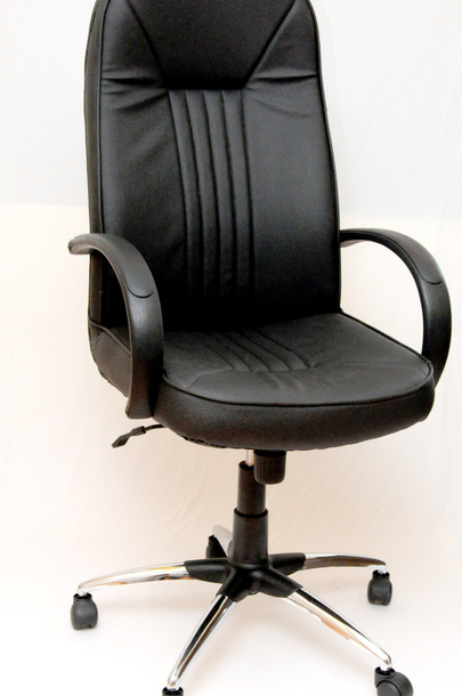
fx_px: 1216
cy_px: 360
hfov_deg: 21.5
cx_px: 250
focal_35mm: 63
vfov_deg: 31.9
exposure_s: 1/60
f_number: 13
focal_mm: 34
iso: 2500
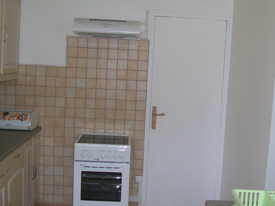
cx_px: 150
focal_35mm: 51
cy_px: 110
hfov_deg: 37.5
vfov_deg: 28.5
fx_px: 405
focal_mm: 6.1
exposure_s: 1/60
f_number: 2.7
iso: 64
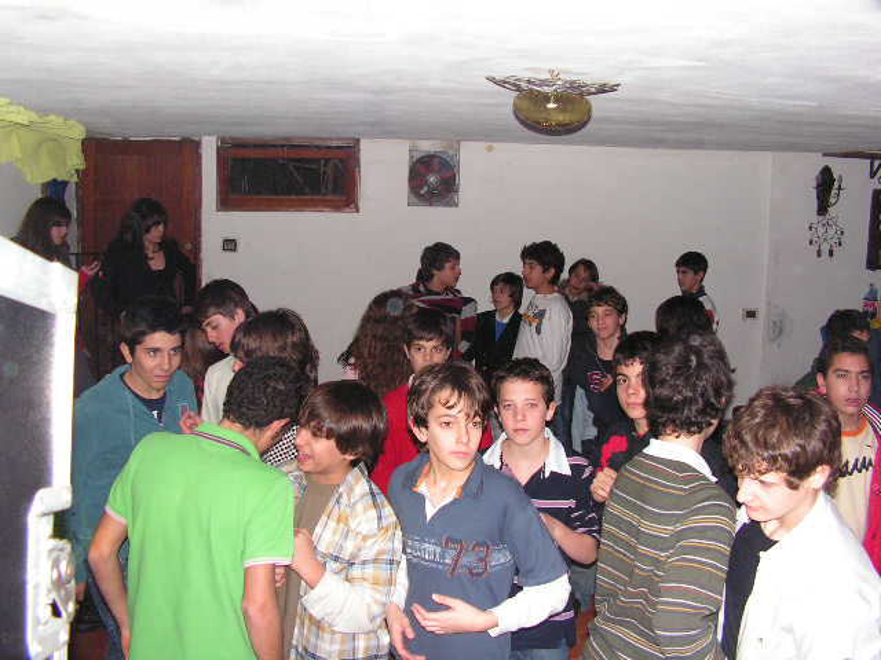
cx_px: 440
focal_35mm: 36
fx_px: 916
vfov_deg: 39.7
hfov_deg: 51.4
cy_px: 330
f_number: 3.2
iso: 200
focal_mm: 6
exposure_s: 1/40
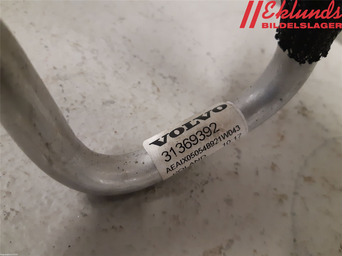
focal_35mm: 26
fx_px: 257
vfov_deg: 53.1
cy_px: 128
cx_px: 171
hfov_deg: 67.3
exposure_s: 1/60
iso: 320
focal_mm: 3.93
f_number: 1.7
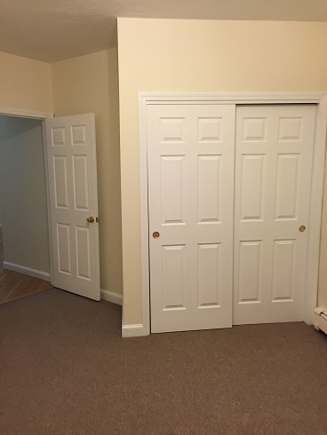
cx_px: 164
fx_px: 365
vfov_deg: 61.6
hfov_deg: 48.3
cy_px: 218
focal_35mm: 29
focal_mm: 4.15
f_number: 2.2
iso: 80
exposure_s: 1/30
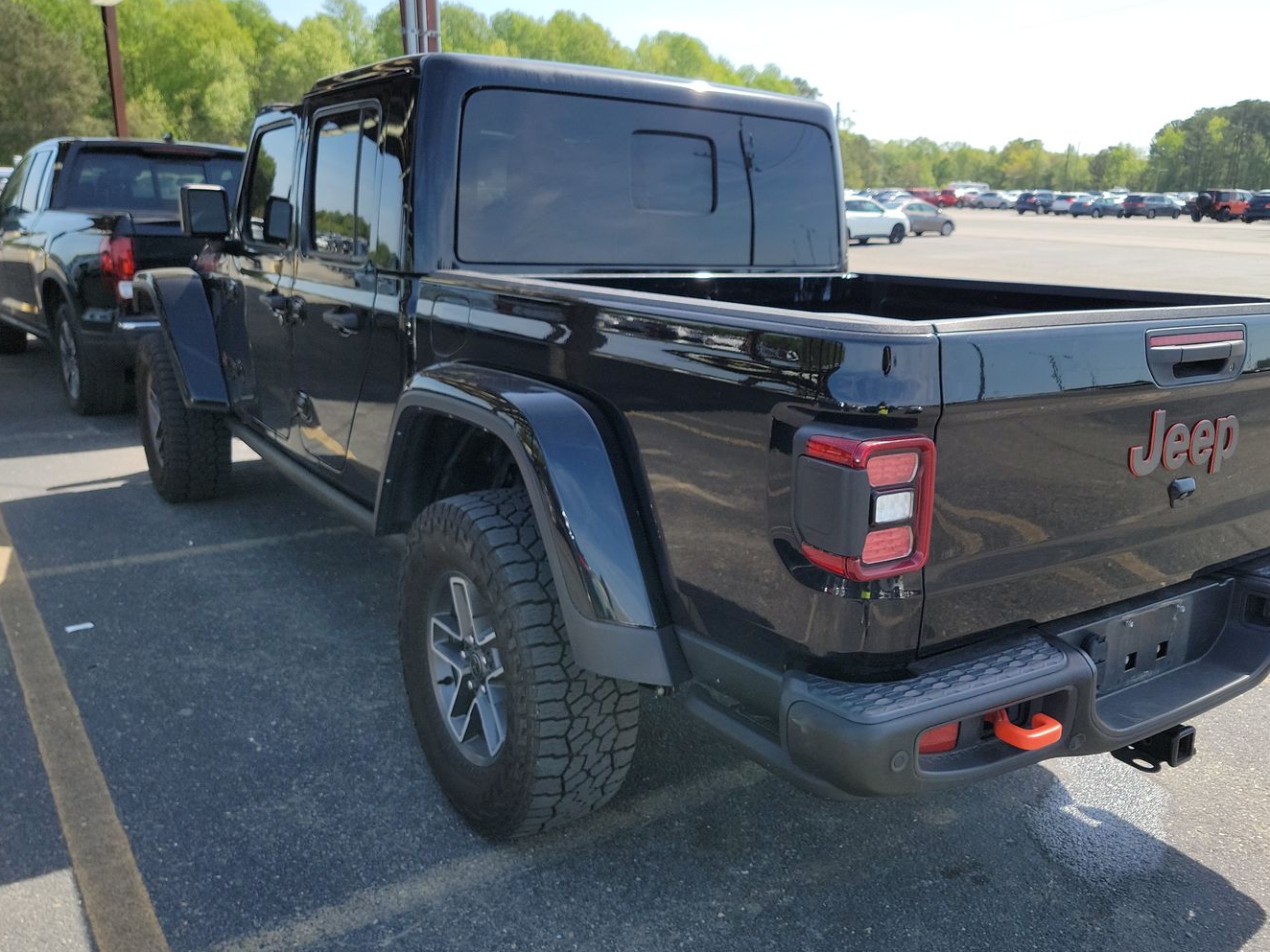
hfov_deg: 61.4
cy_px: 505
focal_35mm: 29
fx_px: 1064
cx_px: 726
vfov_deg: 48.2
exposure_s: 1/405
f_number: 1.8
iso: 50
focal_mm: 6.7
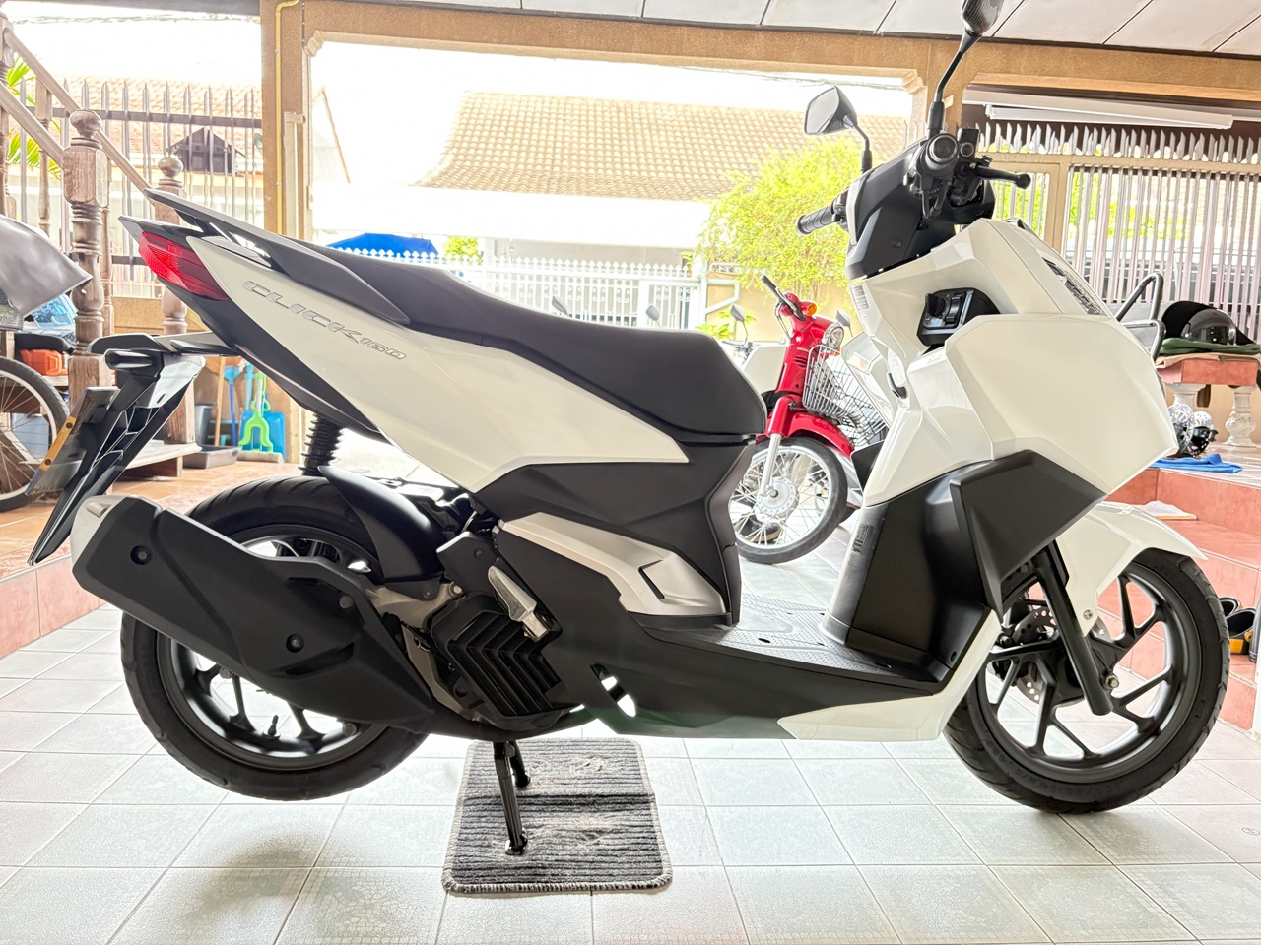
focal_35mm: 26
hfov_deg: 67.3
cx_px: 630
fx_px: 947
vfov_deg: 53.1
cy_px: 472
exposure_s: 1/51
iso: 500
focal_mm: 5.96
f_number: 1.6
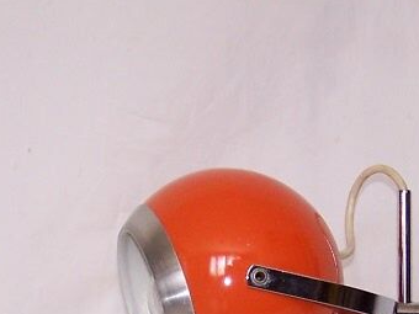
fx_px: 1622
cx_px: 216
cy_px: 384
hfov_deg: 14.7
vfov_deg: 10.9
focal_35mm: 134
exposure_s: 1/60
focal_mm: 6.3
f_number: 2.8
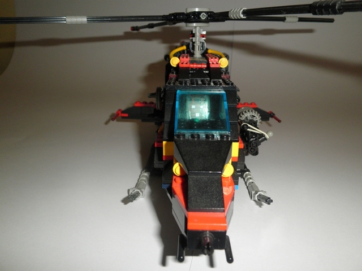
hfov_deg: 67.3
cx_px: 181
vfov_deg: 53.1
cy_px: 136
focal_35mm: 26
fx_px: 272
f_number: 7.9
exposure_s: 1/30
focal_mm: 4.7
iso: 160
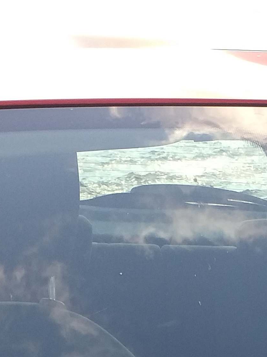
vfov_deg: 17.2
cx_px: 200
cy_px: 572
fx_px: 1029
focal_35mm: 100
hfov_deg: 14.7
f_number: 1.9
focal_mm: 3.6
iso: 40
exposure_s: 1/421
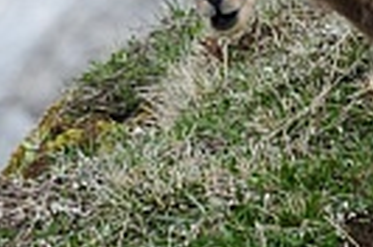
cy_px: -70
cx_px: 342
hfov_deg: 1.5
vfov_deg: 1.0
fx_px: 13954
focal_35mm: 1350
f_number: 9
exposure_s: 1/320
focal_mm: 300
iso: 200
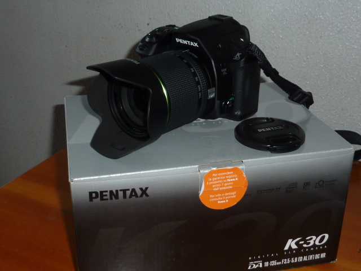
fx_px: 501
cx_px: 180
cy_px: 136
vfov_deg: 30.3
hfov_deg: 39.7
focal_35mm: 48
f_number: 3.3
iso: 100
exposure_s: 1/30
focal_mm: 4.4
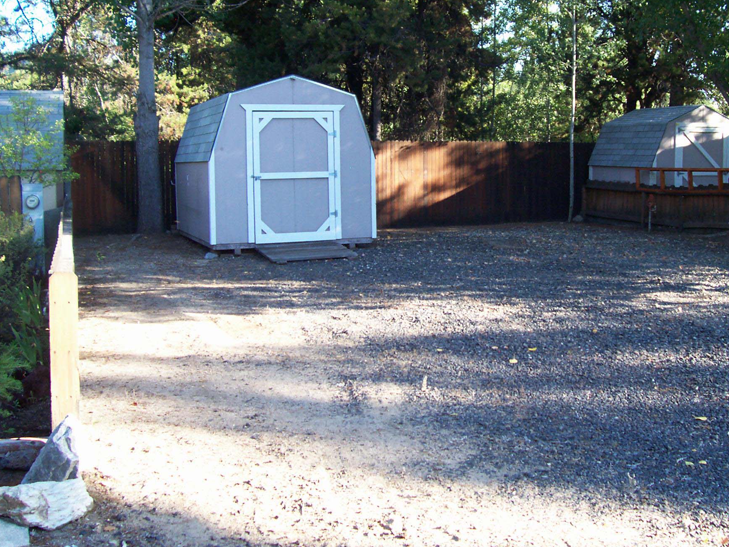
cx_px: 456
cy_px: 197
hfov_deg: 41.8
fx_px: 948
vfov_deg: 32.0
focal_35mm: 45
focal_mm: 5.6
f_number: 2.7
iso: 80
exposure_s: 1/153
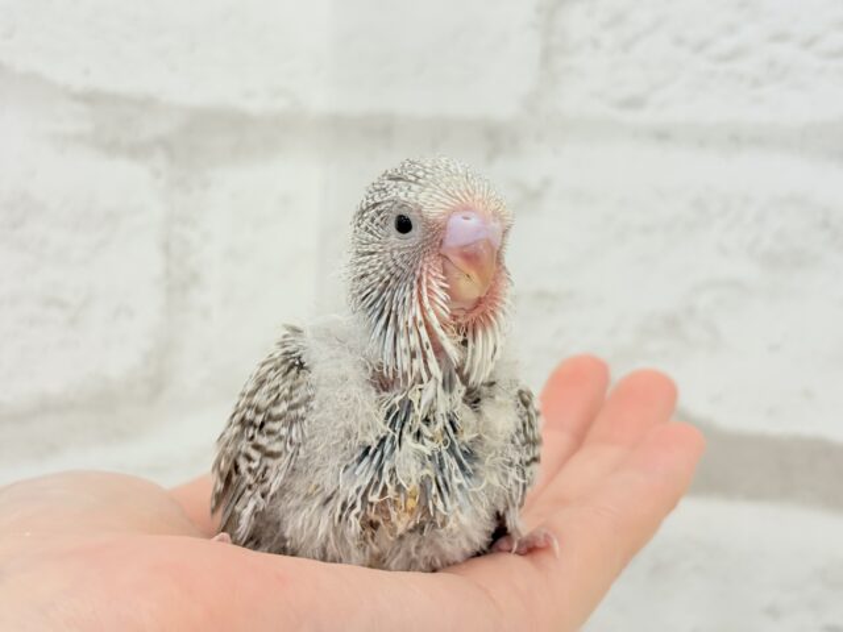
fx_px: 1266
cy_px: 316
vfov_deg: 28.0
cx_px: 422
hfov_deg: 36.8
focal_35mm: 52
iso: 80
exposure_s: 1/100
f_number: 1.6
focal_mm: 5.96
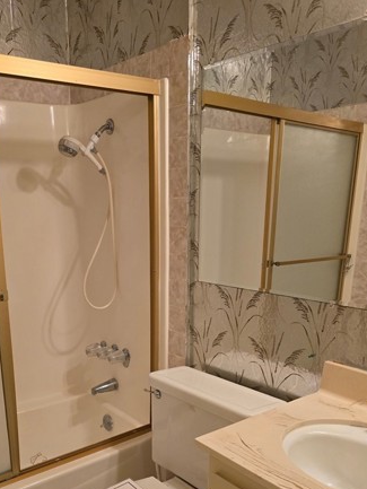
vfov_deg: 52.5
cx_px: 167
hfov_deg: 41.8
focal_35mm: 34
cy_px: 342
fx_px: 480
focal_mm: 6.3
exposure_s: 1/120
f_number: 1.7
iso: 800
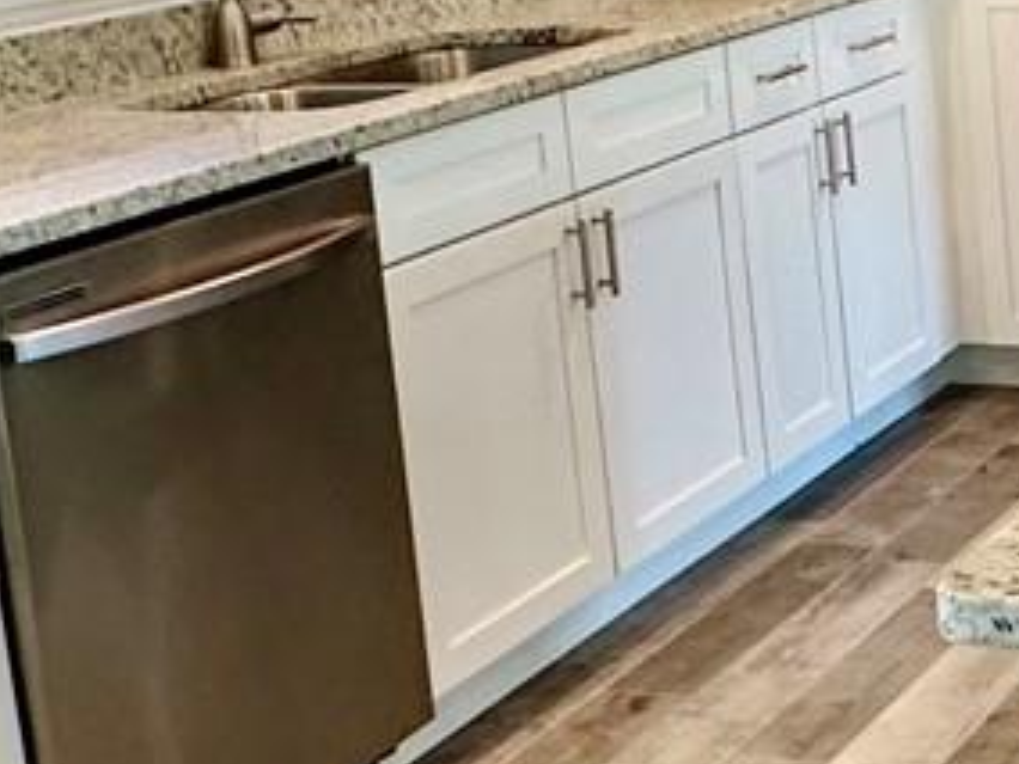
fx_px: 2326
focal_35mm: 79
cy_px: 104
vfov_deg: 18.4
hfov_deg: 22.0
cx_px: 1360
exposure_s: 1/120
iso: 250
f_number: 2.2
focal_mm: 2.22
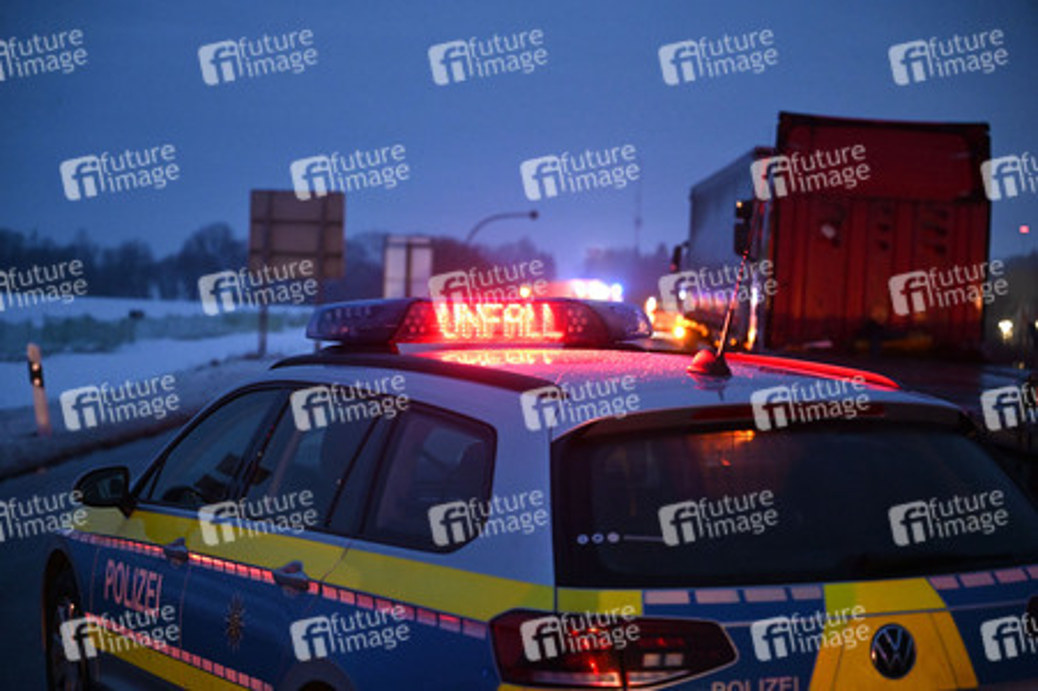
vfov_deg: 19.4
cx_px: 519
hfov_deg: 28.9
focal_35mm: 70
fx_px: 2017
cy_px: 346
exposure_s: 1/60
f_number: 2.8
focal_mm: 70
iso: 8000
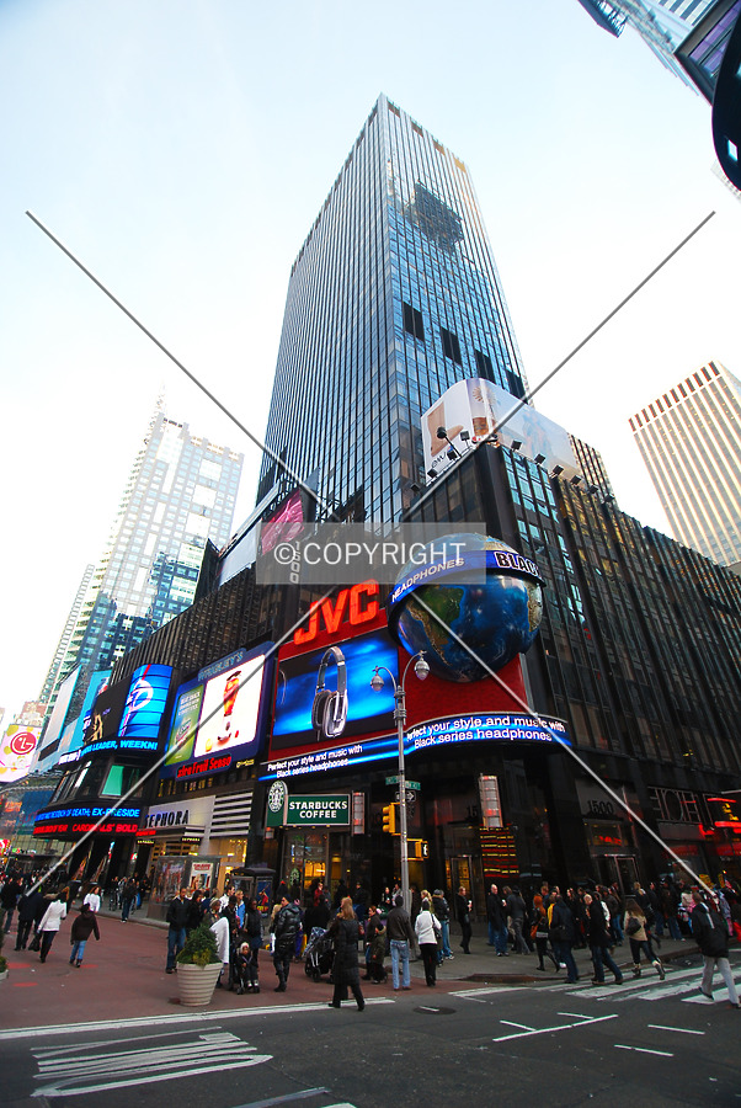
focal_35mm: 15
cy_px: 554
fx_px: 462
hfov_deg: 77.5
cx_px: 370
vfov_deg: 100.3
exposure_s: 1/30
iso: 200
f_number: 3.5
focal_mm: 10
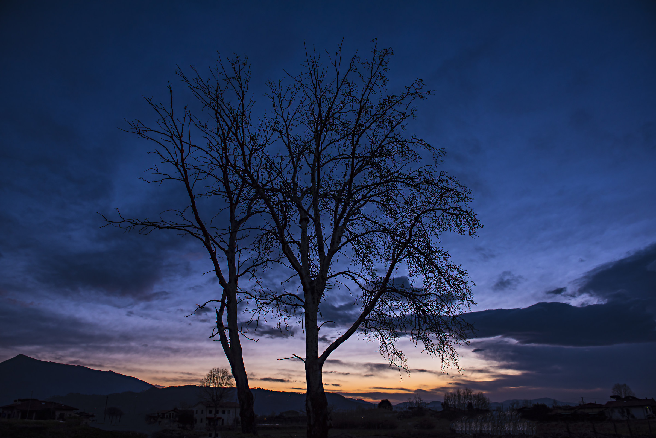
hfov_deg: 73.7
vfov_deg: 53.2
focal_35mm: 24
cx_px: 328
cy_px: 219
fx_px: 437
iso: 250
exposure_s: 1/25
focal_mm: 24
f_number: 5
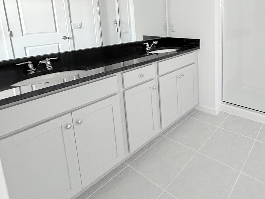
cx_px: 208
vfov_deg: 55.4
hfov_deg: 67.6
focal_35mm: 23
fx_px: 176
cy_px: 45
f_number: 2.2
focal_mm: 2.22
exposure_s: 1/60
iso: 640
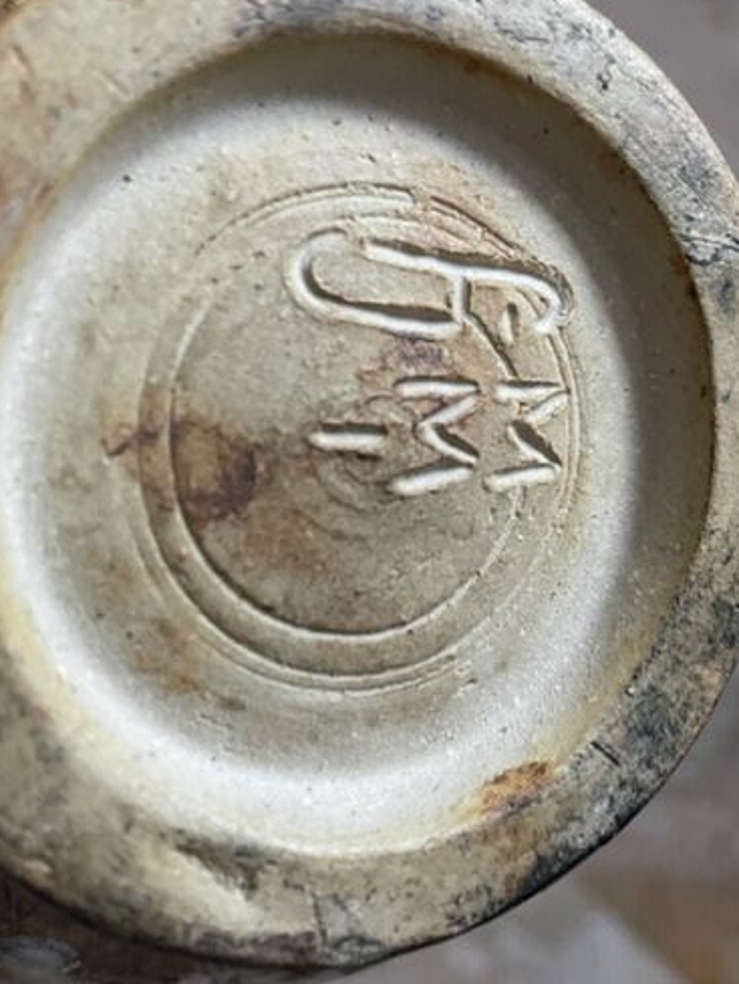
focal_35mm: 34
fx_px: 967
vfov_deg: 53.9
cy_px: 453
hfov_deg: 41.8
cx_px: 377
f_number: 1.6
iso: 250
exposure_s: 1/60
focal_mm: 4.2
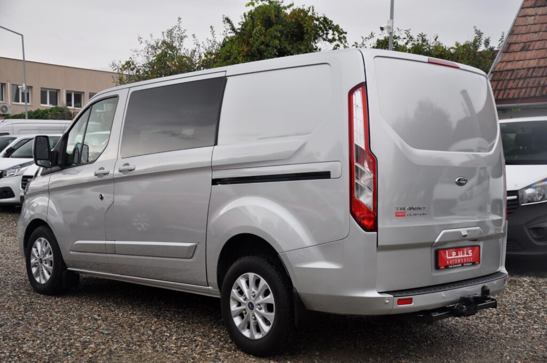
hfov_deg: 43.7
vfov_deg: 29.8
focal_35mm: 45
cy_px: 182
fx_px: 683
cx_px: 274
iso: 500
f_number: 4.5
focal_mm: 30
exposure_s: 1/80
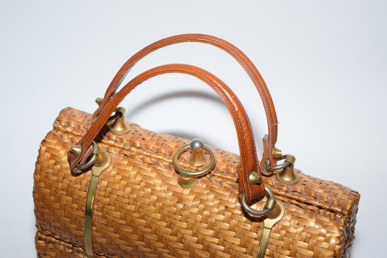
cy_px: 129
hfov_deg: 24.6
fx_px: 887
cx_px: 194
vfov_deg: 16.6
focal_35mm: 82
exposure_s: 1/60
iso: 450
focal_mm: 55
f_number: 5.6
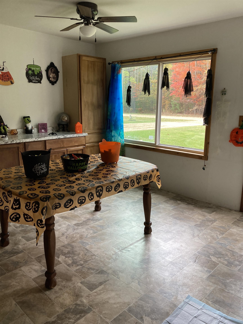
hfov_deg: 49.7
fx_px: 262
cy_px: 162
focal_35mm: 28
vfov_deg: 63.4
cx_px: 122
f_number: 1.8
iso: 50
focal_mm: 3.99
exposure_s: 1/120
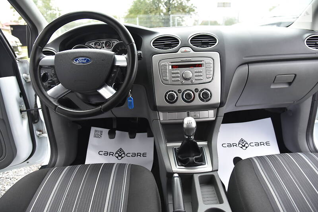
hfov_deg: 73.8
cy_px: 106
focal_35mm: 24
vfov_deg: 53.1
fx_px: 212
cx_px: 159
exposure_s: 1/100
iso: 400
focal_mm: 24
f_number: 5
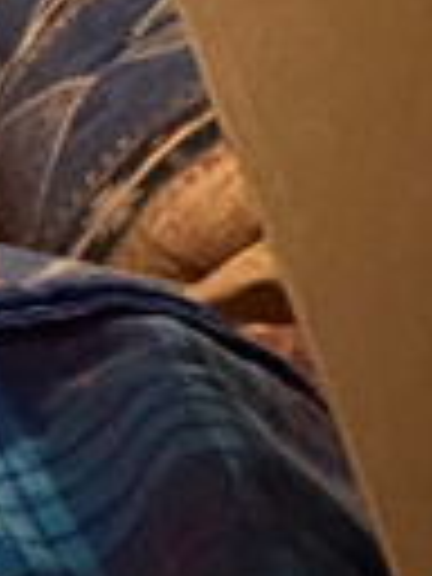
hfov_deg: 11.7
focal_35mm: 84
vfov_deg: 20.7
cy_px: -225
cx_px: -788
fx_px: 1398
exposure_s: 1/40
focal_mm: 2.22
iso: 1000
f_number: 2.2
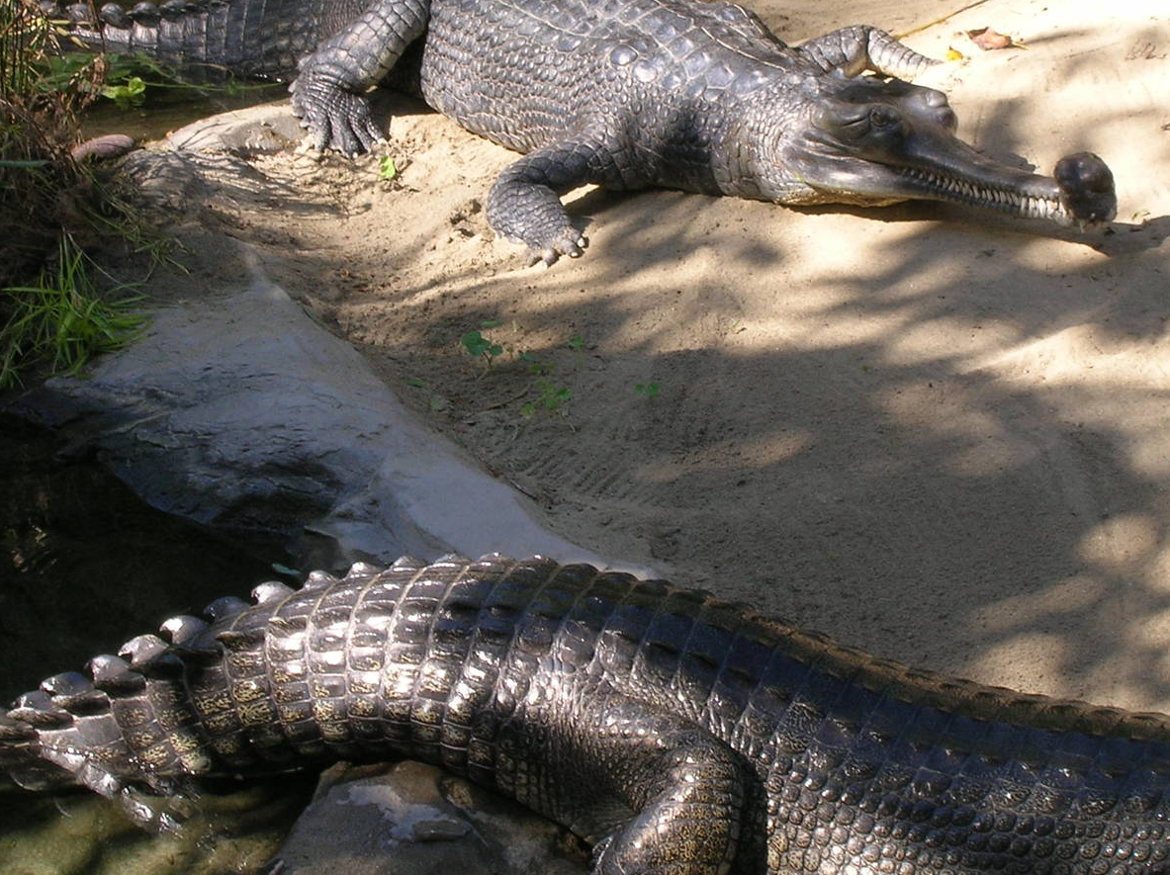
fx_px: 4660
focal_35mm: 138
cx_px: 700
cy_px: 287
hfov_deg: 14.3
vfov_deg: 10.7
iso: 50
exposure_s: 1/32.4
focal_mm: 17.1
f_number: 8.2
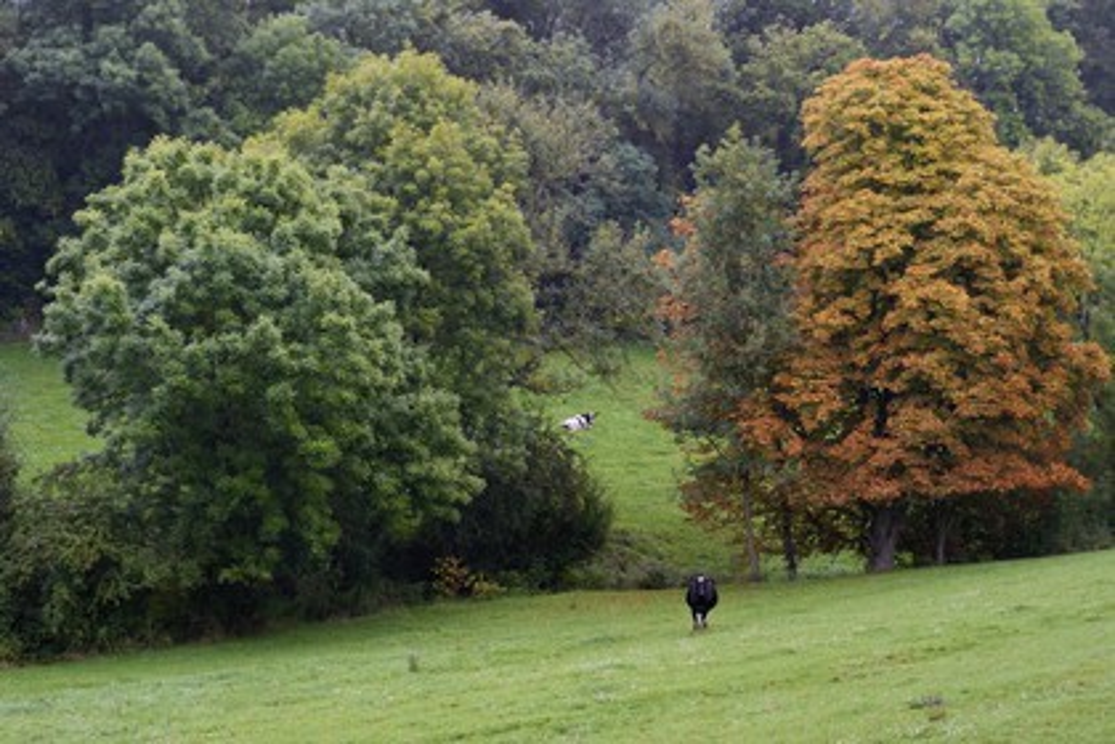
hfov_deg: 28.8
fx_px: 2168
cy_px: 372
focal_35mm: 70
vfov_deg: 19.5
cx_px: 558
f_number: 7.1
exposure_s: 1/100
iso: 400
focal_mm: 70
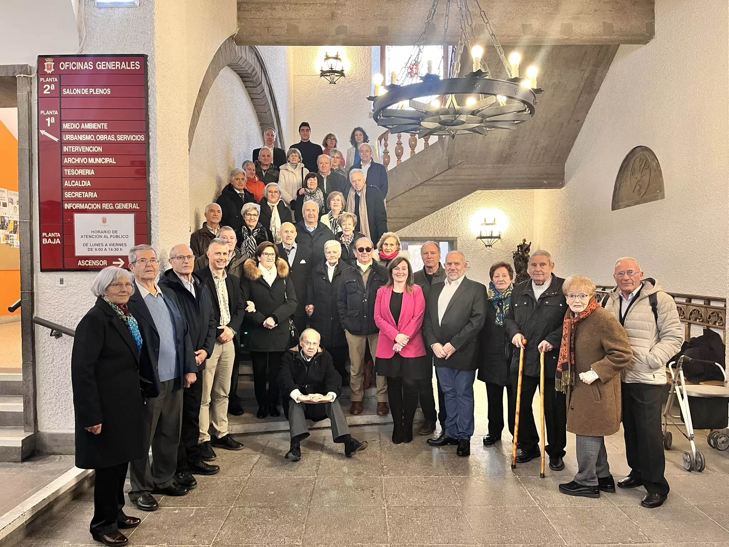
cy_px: 274
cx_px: 364
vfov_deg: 53.1
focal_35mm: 26
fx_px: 548
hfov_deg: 67.3
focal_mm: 5.1
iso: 250
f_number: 1.6
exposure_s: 1/50
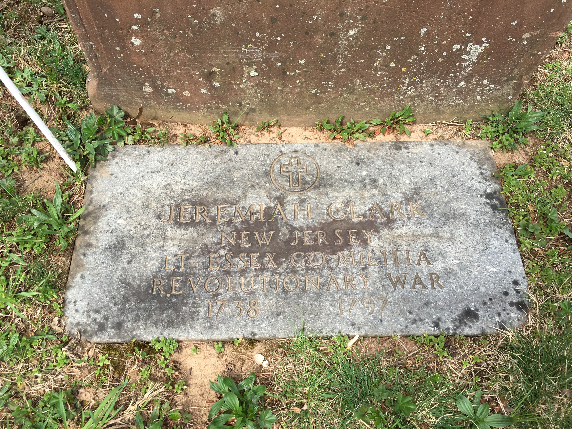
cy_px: 214
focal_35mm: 29
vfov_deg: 48.2
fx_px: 479
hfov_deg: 61.7
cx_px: 286
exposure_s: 1/693
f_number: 2.2
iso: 25
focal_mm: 4.15
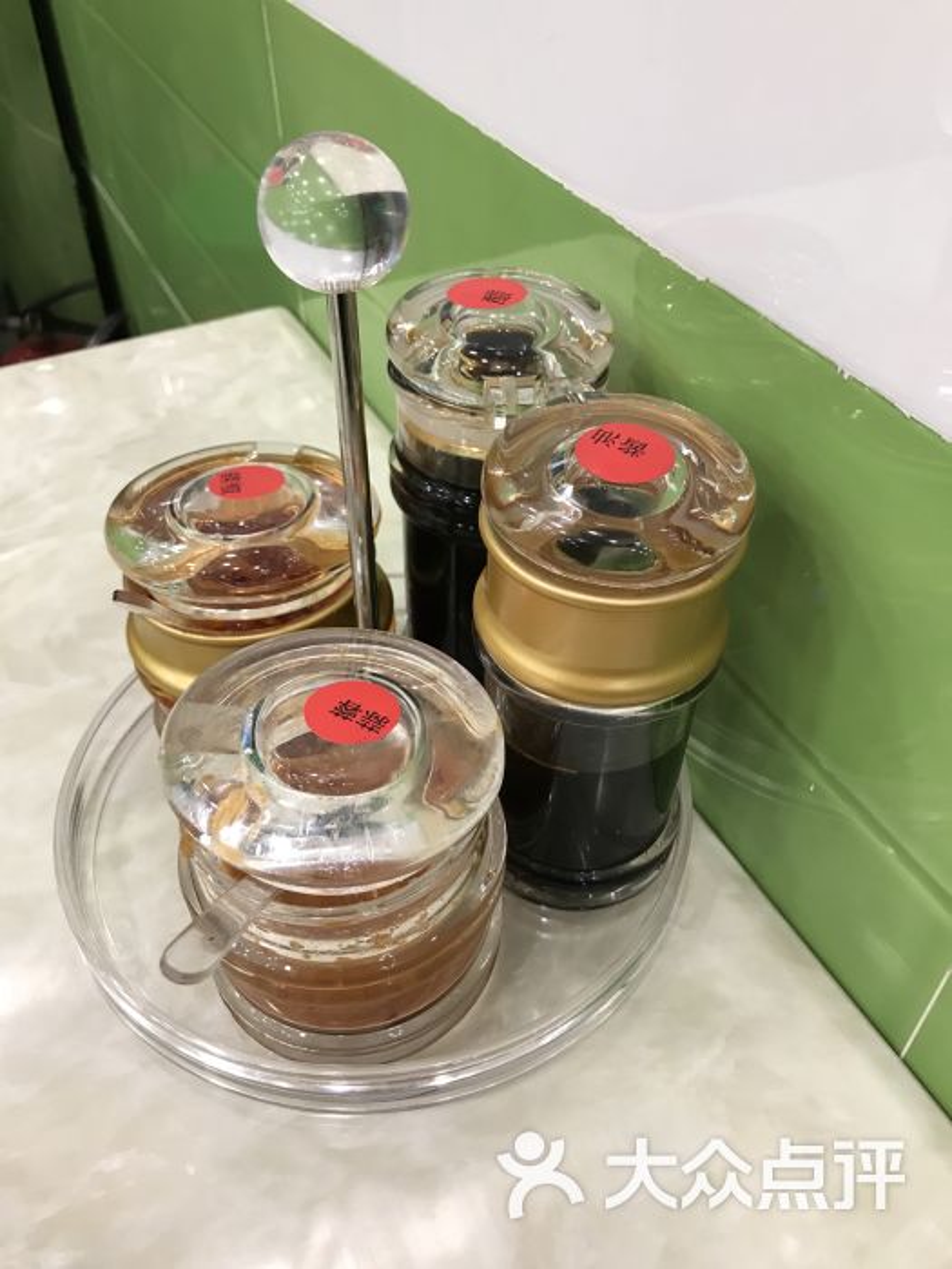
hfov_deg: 49.7
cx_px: 476
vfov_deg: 63.4
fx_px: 1027
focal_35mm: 28
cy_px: 634
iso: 32
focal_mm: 3.99
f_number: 1.8
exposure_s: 1/33
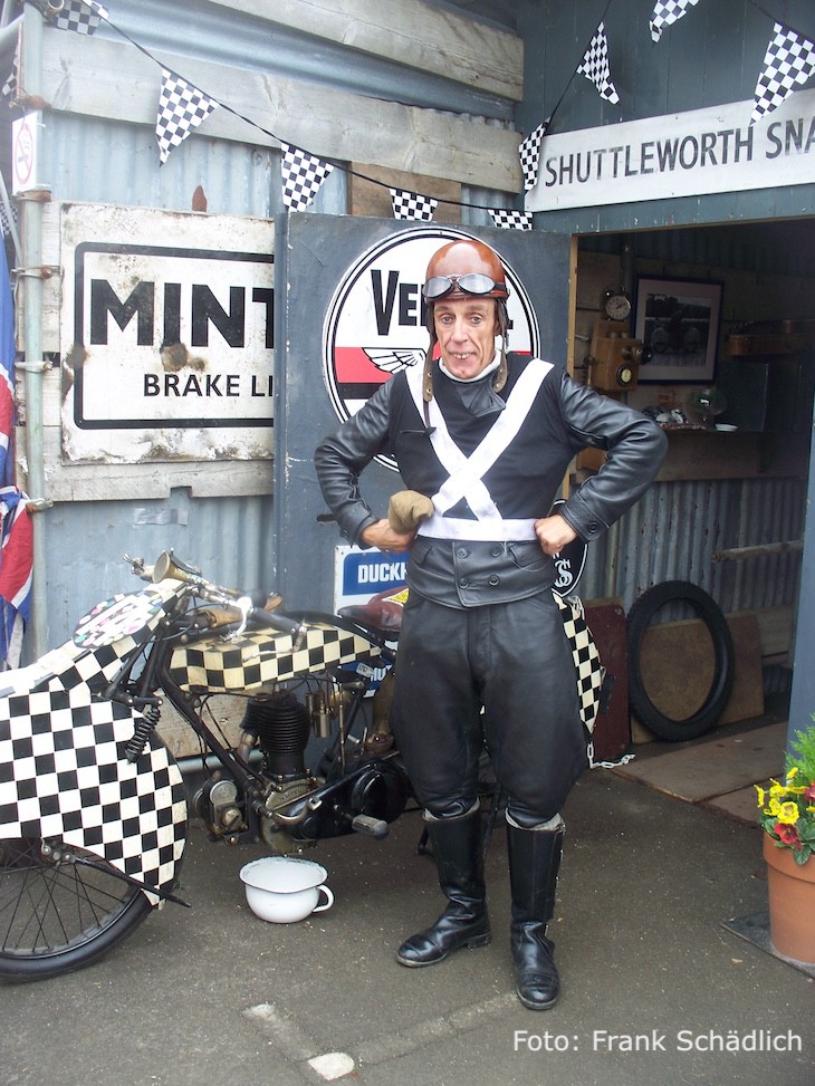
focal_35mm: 36
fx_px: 1130
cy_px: 543
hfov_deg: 39.7
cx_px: 408
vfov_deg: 51.3
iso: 80
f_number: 2.8
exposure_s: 1/100
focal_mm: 7.54
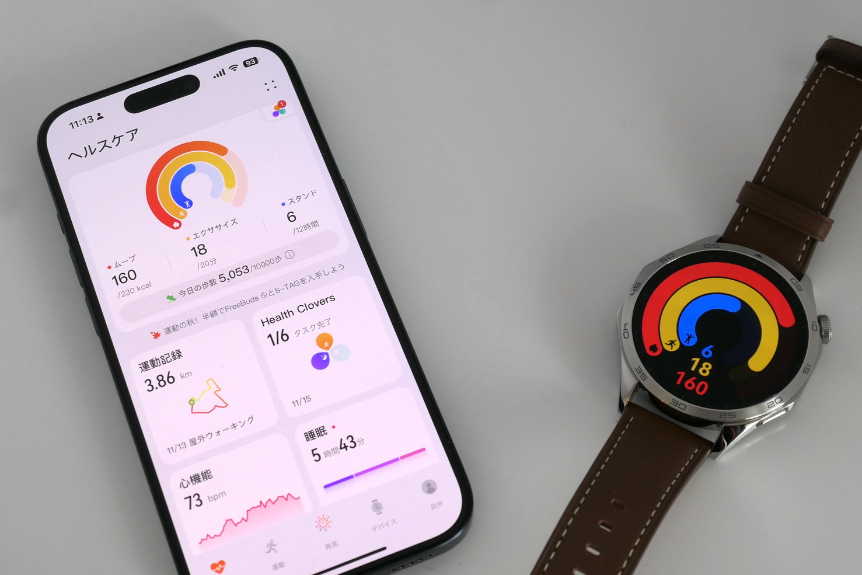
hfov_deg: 30.9
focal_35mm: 65
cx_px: 372
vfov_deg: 20.9
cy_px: 310
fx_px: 1556
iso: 320
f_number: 4.2
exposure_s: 1/80
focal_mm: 18.2
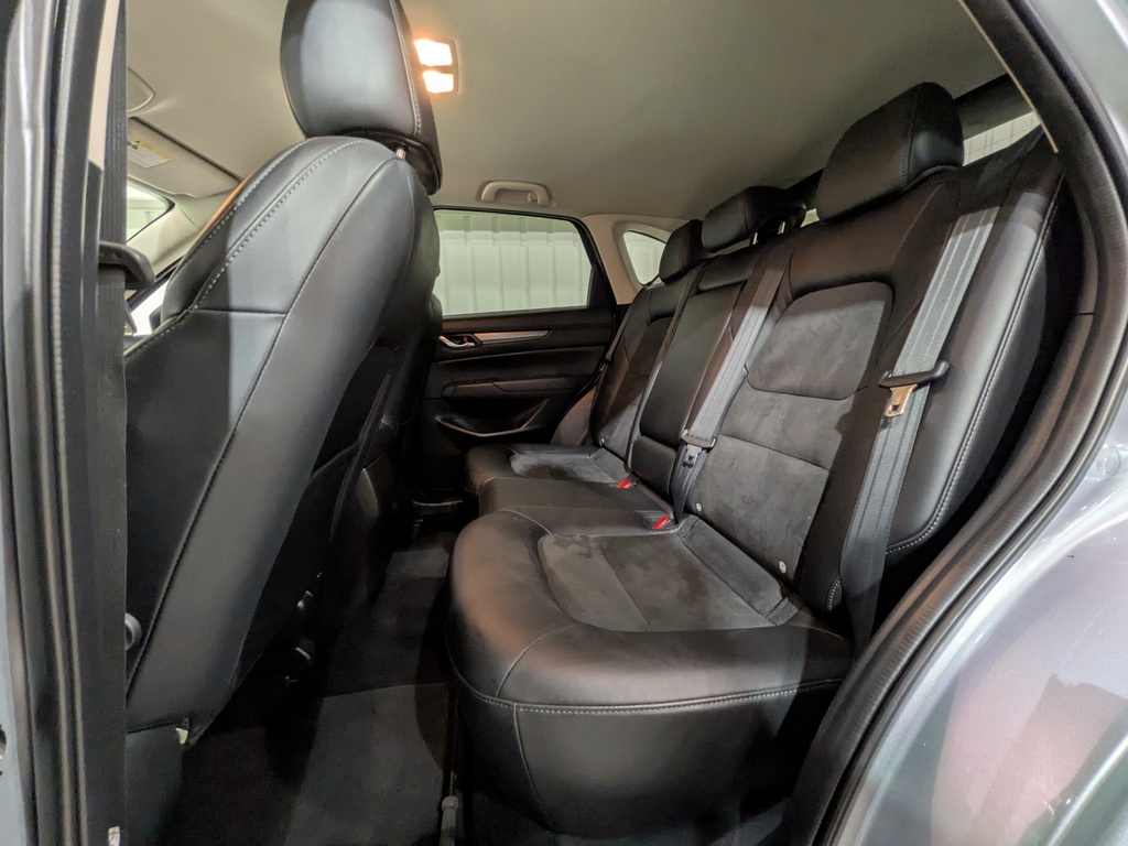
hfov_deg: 102.1
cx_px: 564
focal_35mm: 14
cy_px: 423
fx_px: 456
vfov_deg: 85.7
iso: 163
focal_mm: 1.83
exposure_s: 1/24
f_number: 2.2
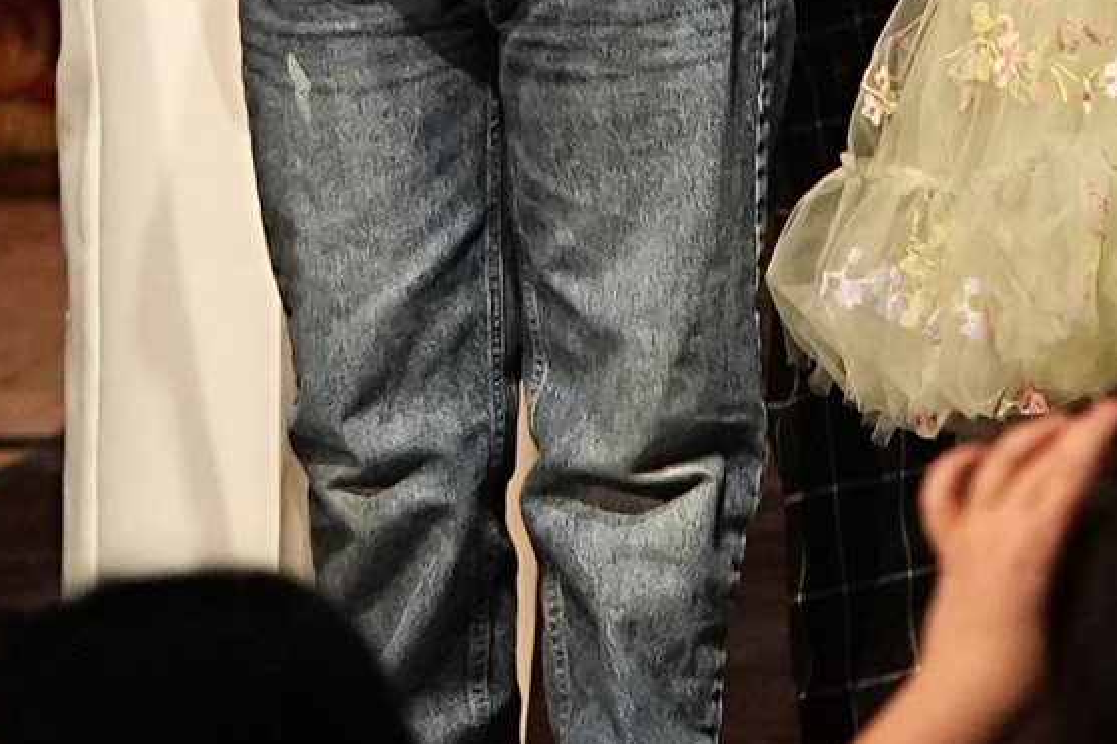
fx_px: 34212
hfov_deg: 1.9
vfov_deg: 1.2
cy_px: -645
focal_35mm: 1103
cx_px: -570
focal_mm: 160
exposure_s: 1/400
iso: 2500
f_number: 2.8
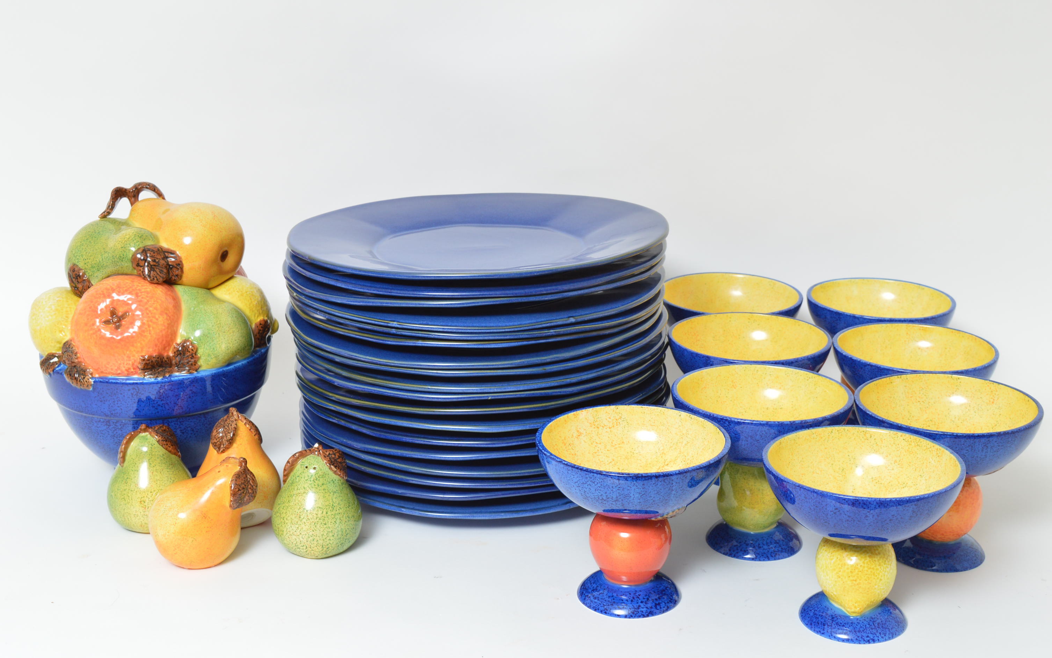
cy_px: 340
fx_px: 1534
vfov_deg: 24.2
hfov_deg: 37.9
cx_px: 526
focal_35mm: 54
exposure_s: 1/80
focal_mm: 35
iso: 400
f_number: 8
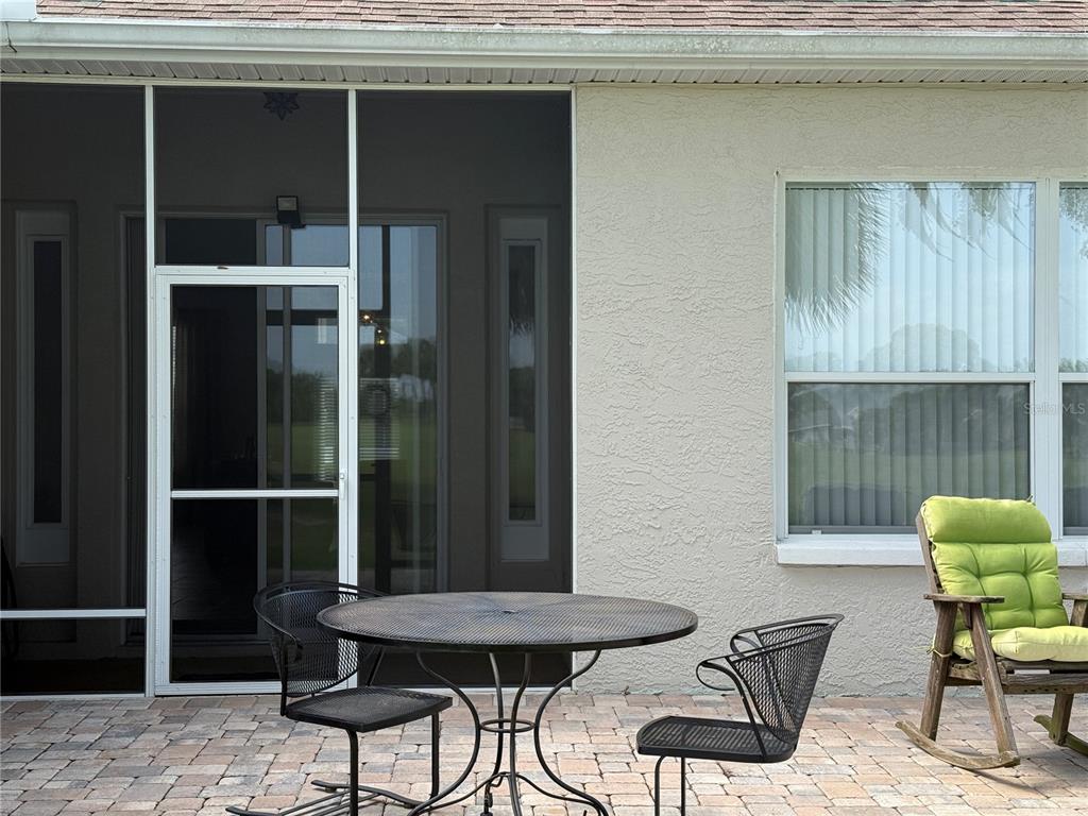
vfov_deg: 30.3
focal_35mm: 48
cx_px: 544
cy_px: 408
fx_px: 1509
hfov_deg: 39.7
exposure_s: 1/1242
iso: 100
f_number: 1.78
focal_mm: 6.76
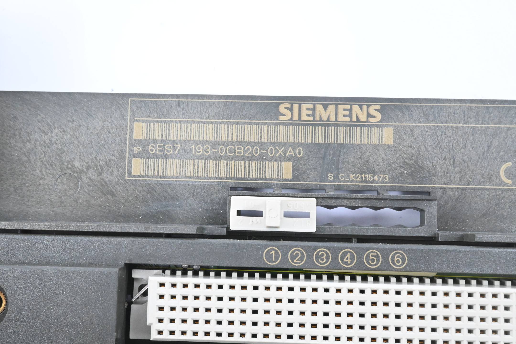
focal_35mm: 42
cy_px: 172
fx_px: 602
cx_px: 258
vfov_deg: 31.9
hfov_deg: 46.4
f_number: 16
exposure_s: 1/50
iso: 4500
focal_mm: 28
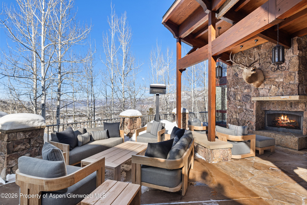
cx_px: 154
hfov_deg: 86.9
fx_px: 162
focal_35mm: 19
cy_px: 102
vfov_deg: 64.6
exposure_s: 1/20
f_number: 8
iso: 100
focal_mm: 19
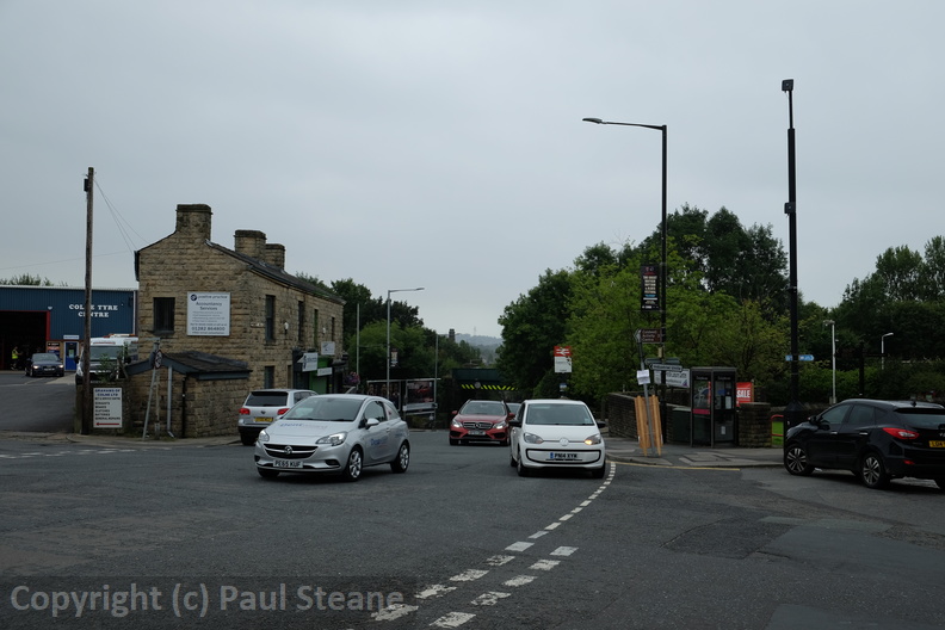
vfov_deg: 33.4
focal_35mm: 40
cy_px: 315
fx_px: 1050
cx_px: 472
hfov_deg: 48.5
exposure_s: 1/200
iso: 200
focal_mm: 26.5
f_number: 5.6
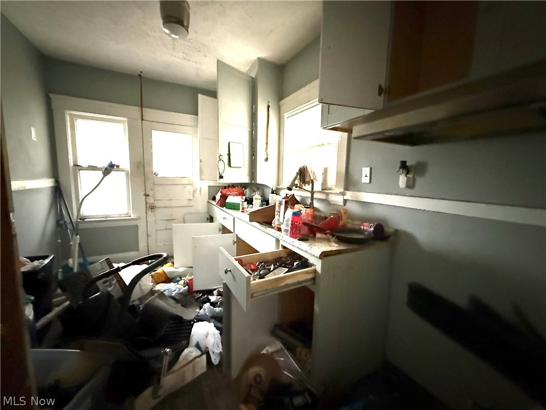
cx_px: 273
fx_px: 221
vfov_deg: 85.7
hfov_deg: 102.1
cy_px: 205
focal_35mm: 14
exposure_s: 1/38
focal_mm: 2.22
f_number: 2.2
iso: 1600
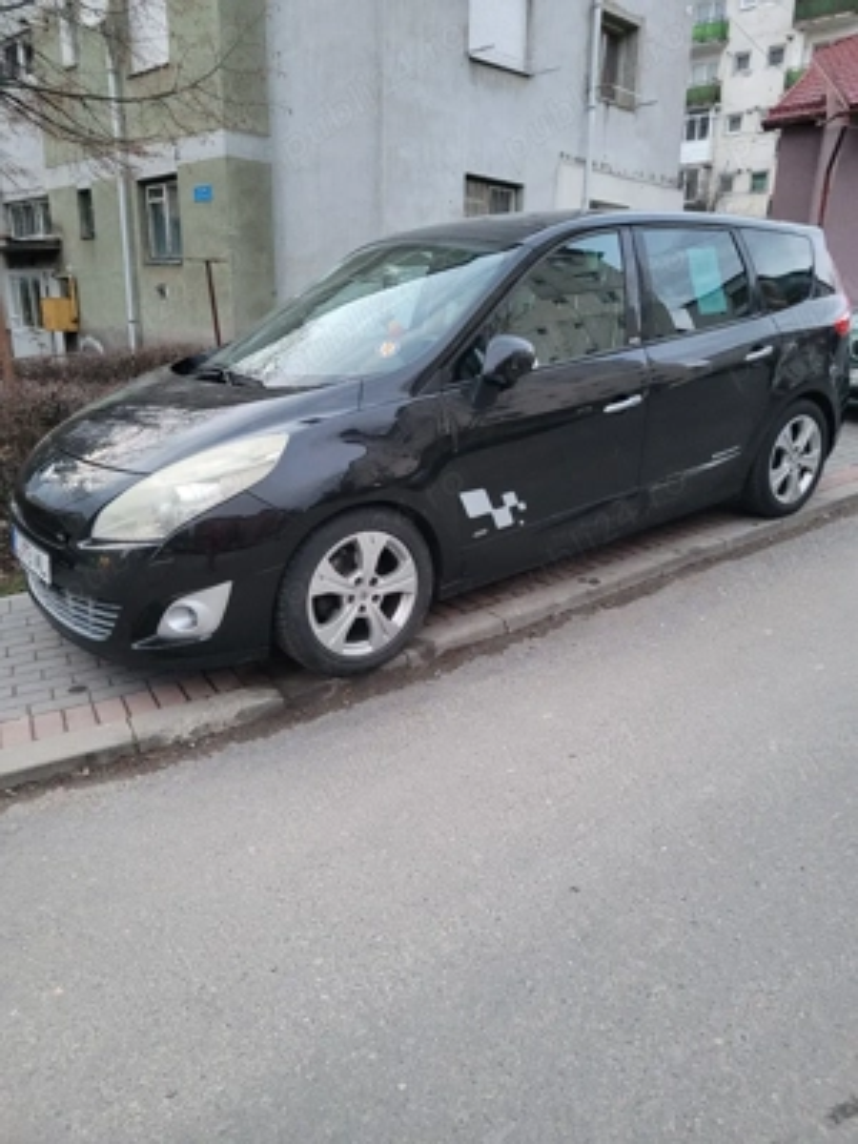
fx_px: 859
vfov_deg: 67.3
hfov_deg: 53.1
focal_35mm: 26
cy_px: 572
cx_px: 429
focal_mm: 5.4
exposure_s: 1/33
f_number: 1.8
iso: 640
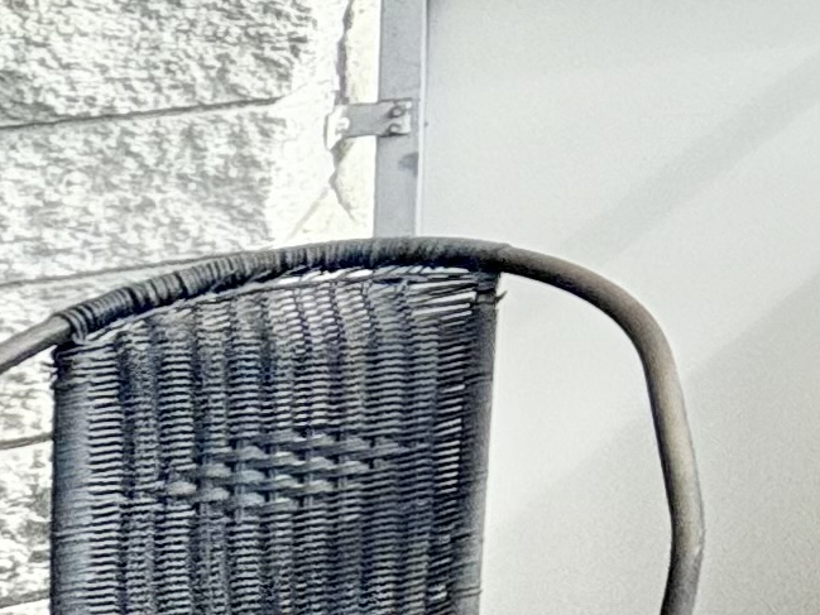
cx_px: 2339
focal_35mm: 87
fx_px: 2061
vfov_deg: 14.9
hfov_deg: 12.2
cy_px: -479
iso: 50
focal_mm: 2.22
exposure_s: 1/2770
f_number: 2.2
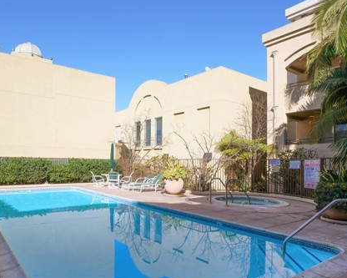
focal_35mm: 24
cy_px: 169
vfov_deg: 58.2
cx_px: 145
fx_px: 247
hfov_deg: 69.8
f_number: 11
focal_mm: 8
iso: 250
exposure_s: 1/200
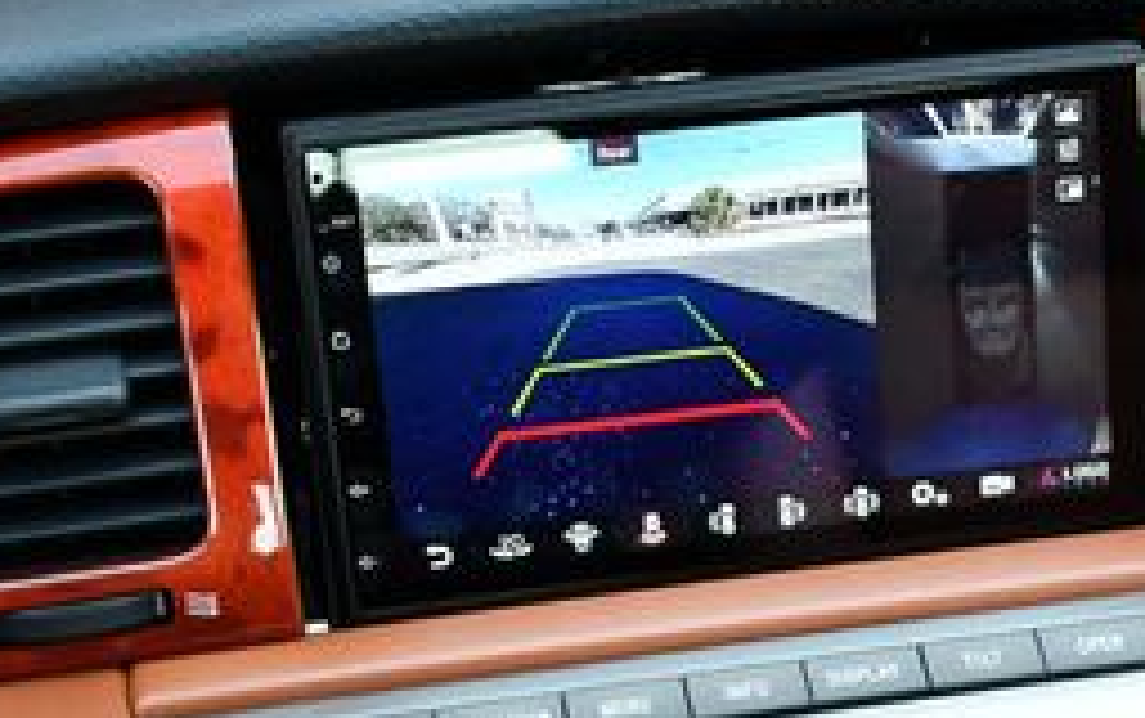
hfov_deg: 22.4
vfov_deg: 13.9
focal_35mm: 92
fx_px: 2874
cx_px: 822
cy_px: 790
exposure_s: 1/250
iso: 800
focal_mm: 18
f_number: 3.5
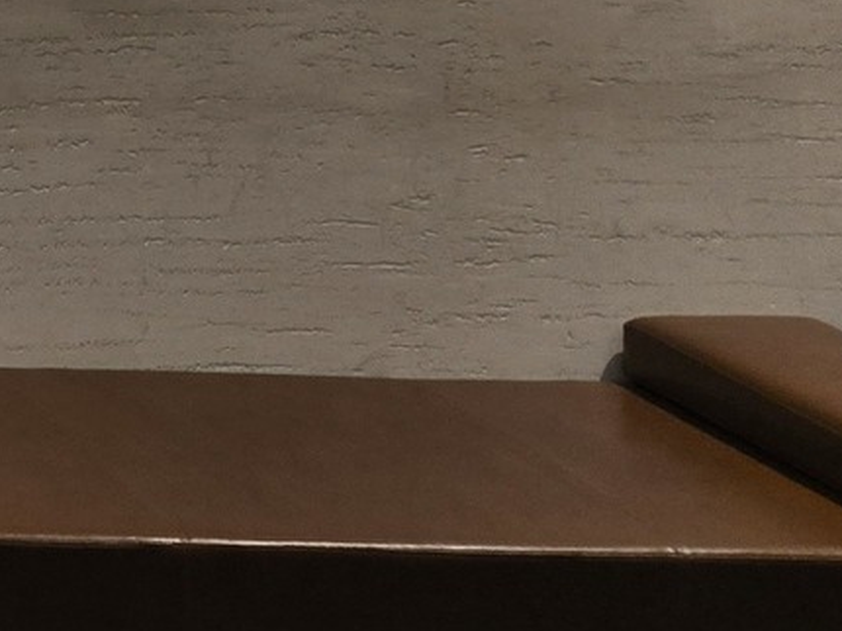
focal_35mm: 107
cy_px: -482
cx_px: -993
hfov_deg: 14.3
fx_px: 2601
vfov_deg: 12.7
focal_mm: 5.4
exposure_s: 1/55.8
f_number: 1.8
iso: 64
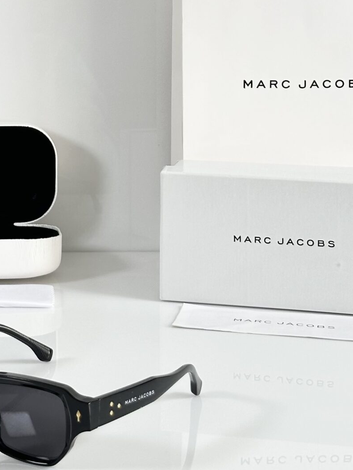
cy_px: 51
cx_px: -2
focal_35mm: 116
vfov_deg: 16.8
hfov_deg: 12.6
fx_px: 1578
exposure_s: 1/121
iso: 64
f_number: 1.78
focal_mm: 6.86
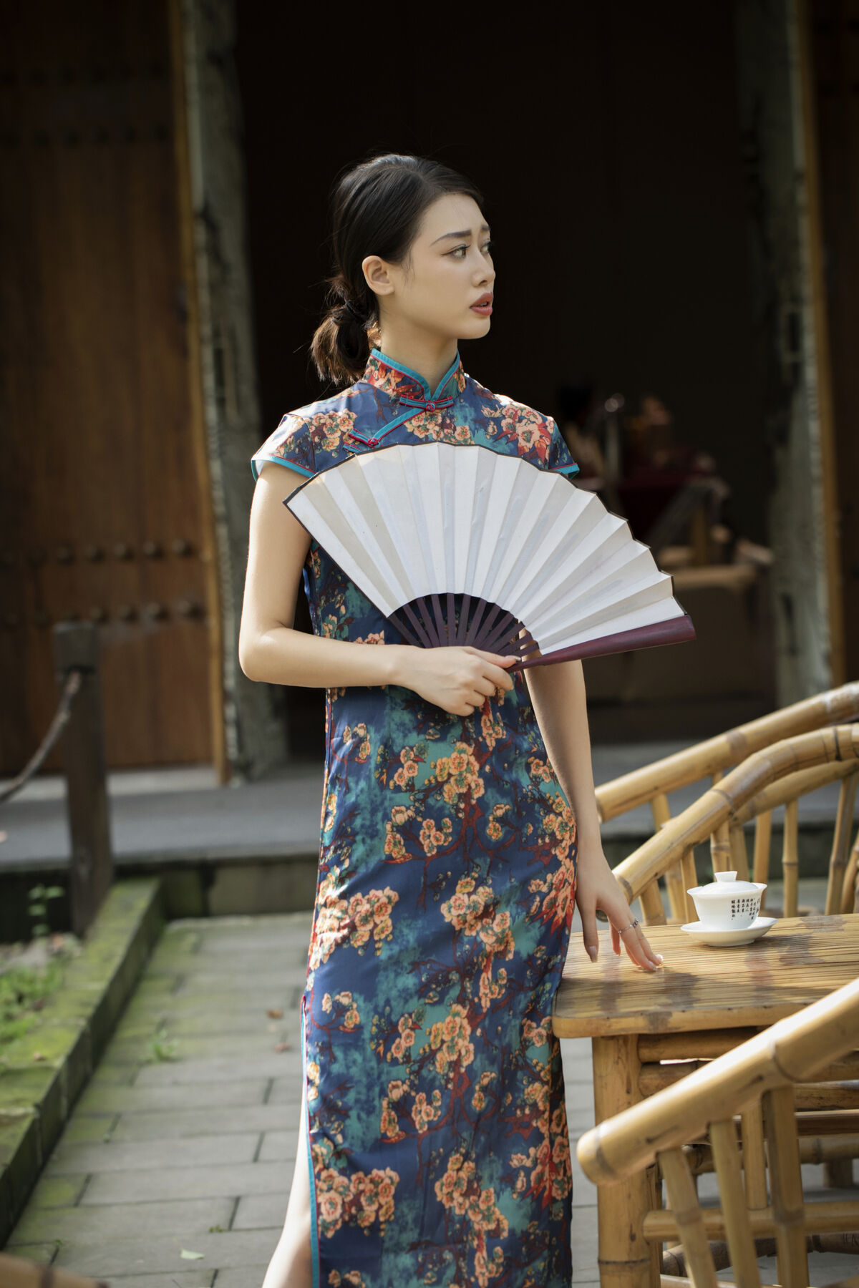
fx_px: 3543
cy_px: 644
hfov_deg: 13.8
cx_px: 430
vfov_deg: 20.6
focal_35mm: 99
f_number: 4
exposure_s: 1/160
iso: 500
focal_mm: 100
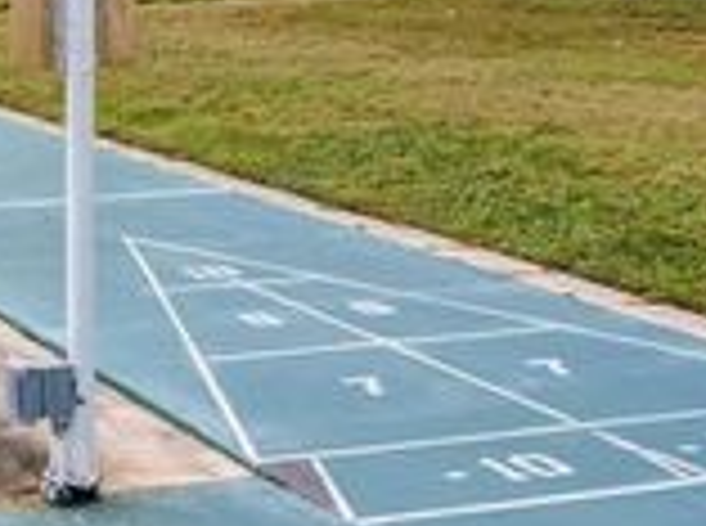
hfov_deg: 20.3
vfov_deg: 16.1
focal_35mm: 91
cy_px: 146
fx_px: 1852
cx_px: -130
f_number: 1.68
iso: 21
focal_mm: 6.9
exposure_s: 1/1550
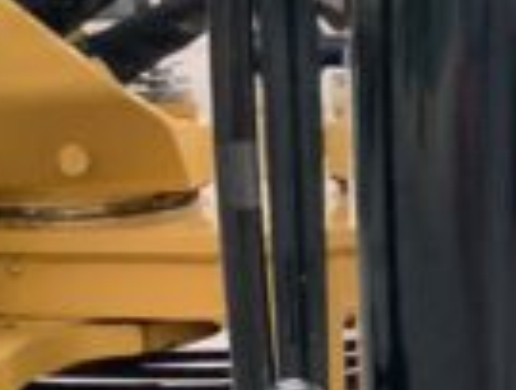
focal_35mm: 137
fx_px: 2048
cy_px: 210
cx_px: 1101
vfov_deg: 10.9
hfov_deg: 12.3
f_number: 1.8
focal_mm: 3
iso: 320
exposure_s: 1/30
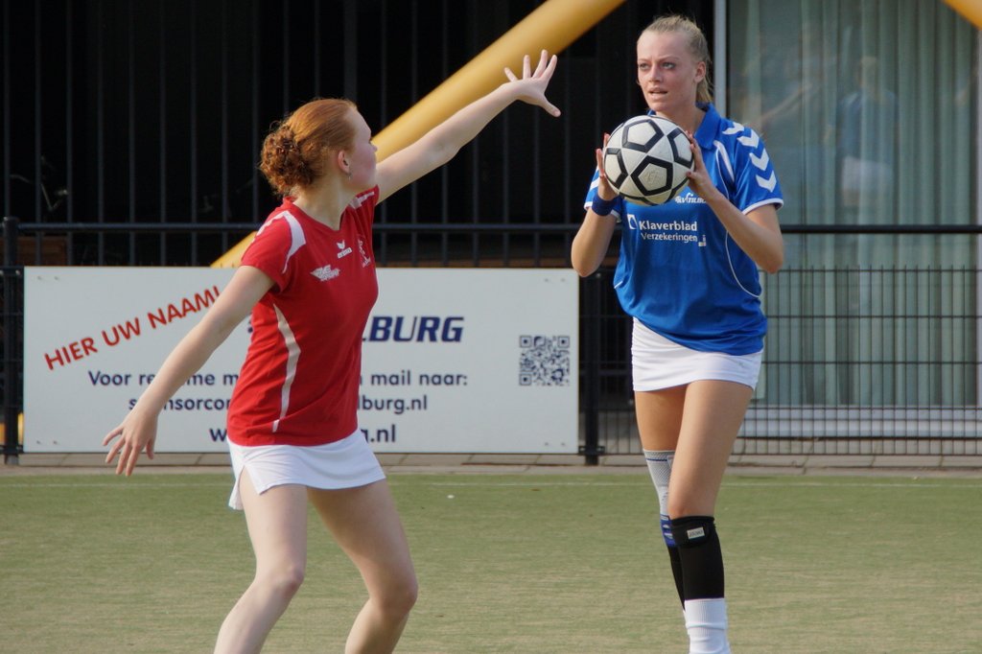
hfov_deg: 9.8
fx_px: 5726
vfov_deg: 6.5
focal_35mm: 210
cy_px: 327
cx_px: 491
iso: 320
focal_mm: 140
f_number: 6.3
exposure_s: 1/640
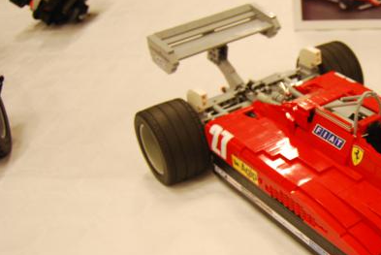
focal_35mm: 55
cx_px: 369
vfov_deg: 24.6
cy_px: 163
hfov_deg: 33.5
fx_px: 583
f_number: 3.5
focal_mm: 18
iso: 450
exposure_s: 1/30
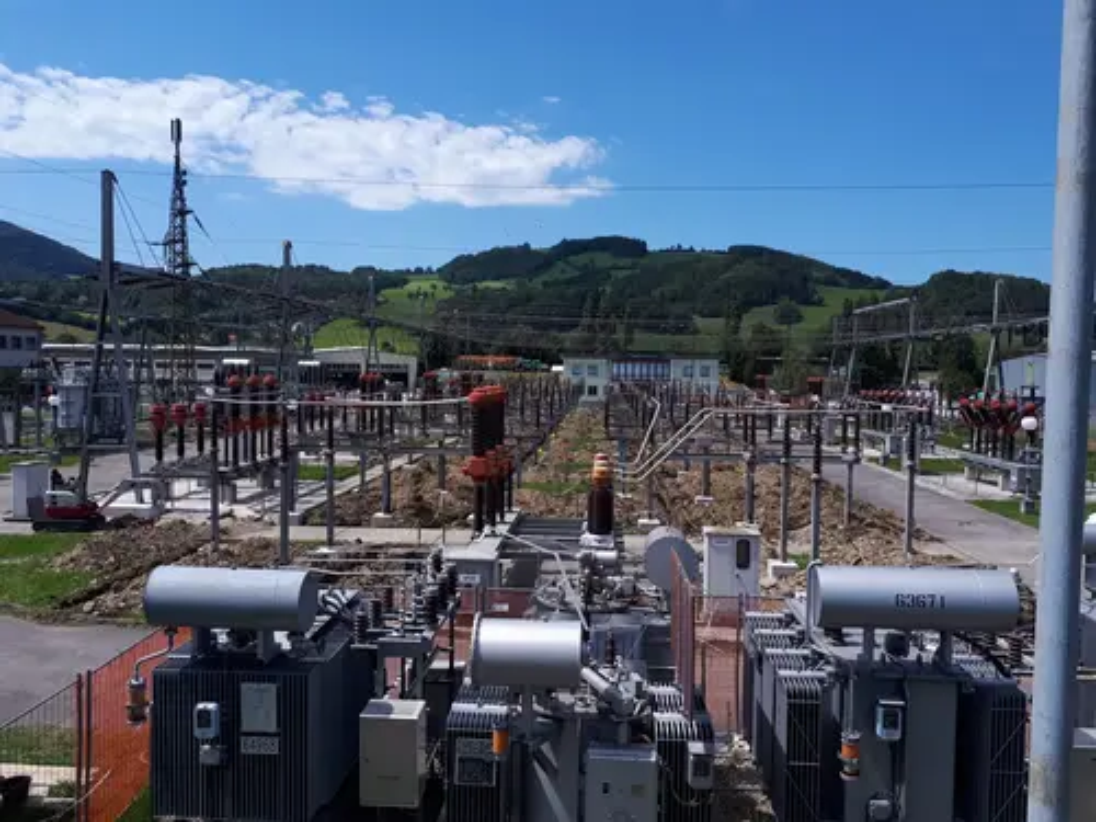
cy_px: 411
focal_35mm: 27
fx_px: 855
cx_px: 548
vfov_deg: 51.4
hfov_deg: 65.3
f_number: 1.9
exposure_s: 1/1887
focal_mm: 3.6
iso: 40
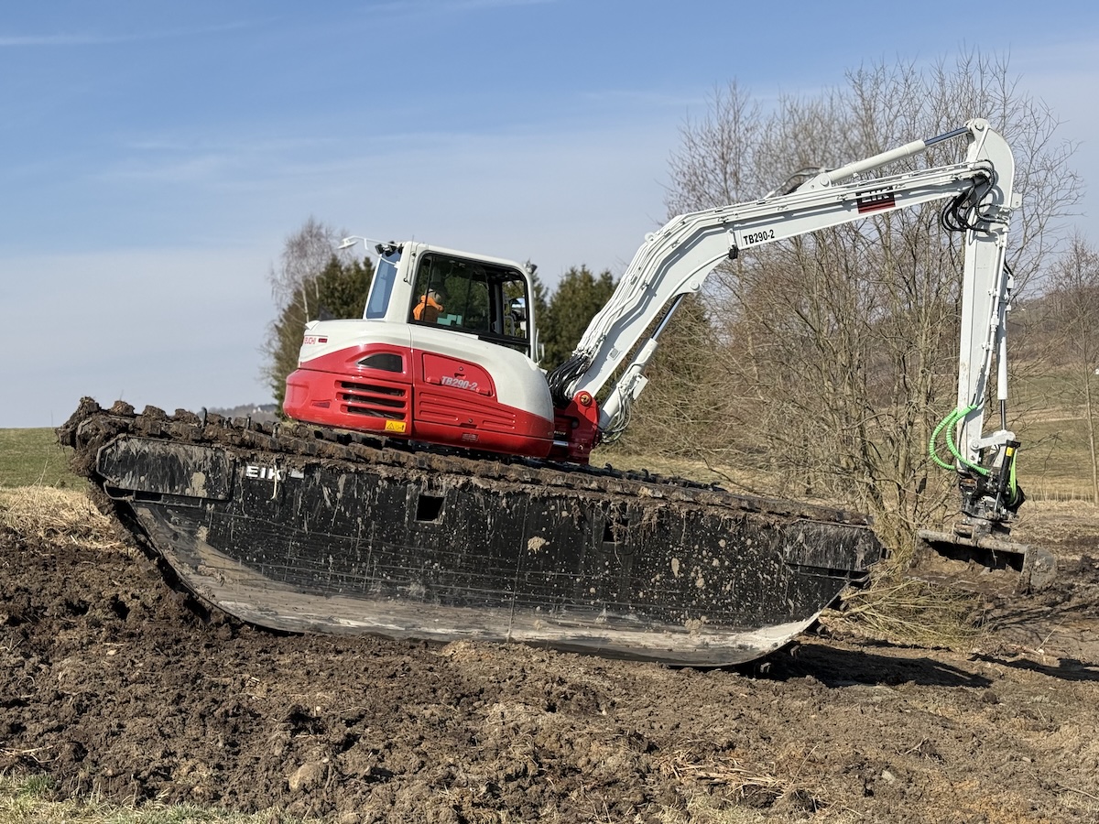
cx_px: 550
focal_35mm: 48
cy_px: 412
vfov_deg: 30.3
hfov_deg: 39.7
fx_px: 1524
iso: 80
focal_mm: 6.76
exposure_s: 1/4587
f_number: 1.78
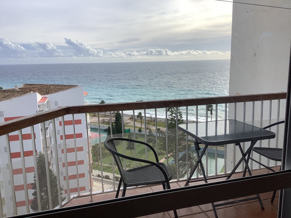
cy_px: 109
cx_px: 146
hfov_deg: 58.4
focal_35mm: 31
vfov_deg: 45.4
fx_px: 261
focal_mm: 3.3
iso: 25
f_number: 2.4
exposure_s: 1/806
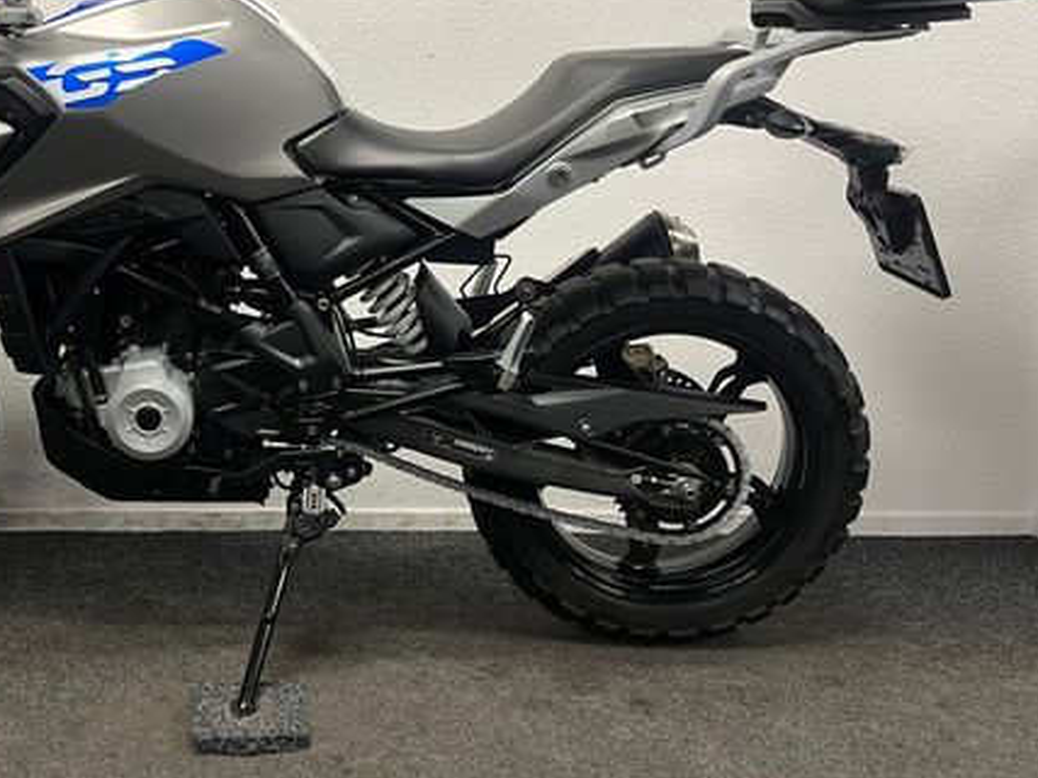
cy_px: 255
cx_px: 318
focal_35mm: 39
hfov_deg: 46.8
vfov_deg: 36.4
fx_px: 1169
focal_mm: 5.1
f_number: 1.6
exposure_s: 1/50
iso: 80
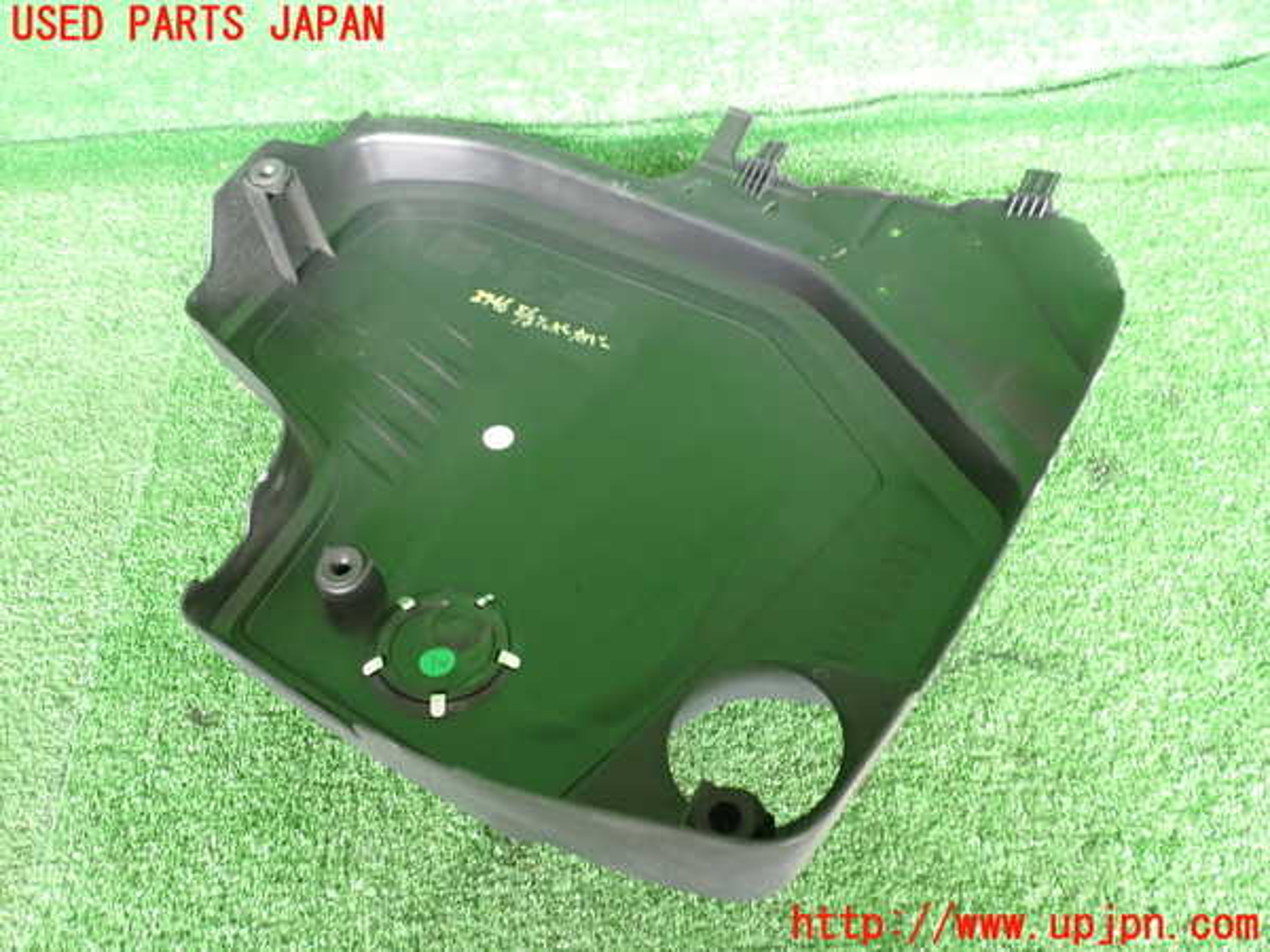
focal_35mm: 30
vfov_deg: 46.8
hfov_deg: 60.0
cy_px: 476
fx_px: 1101
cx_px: 635
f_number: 2.3
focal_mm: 5.4
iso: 400
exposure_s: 1/30
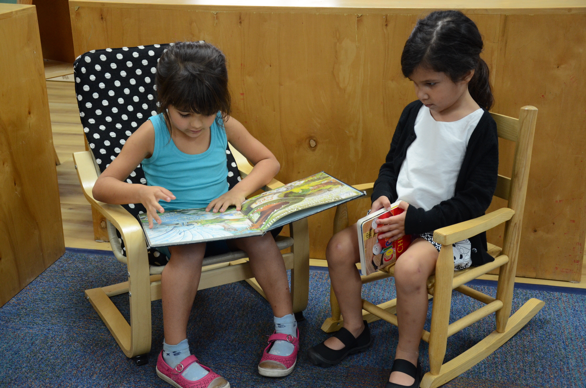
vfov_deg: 26.4
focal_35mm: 51
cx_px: 293
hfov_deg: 39.0
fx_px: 828
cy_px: 194
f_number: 4.2
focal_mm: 34
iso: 1000
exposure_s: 1/60
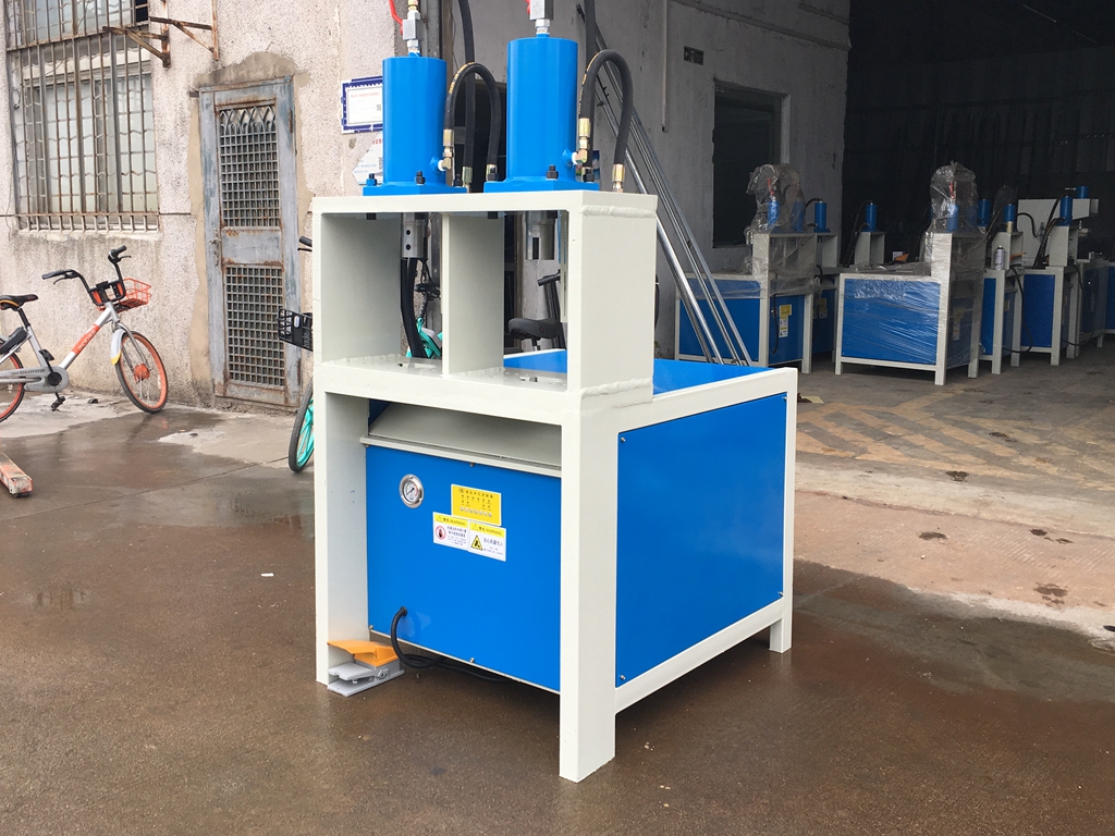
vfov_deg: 41.7
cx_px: 526
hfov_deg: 53.9
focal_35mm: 34
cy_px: 362
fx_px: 1095
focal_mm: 4.15
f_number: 2.2
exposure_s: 1/225
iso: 25
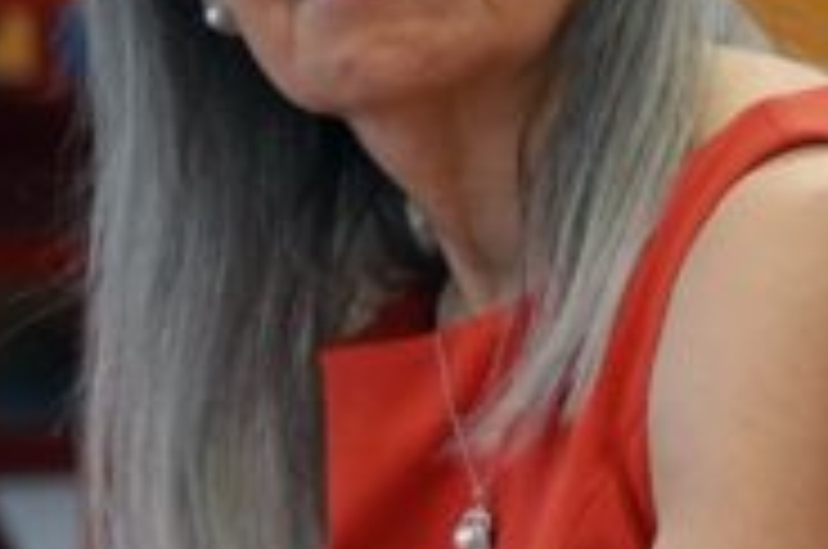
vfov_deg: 1.1
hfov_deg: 1.6
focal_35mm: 1255
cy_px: 4
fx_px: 28815
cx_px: 1449
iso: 800
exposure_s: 1/100
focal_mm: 117.29
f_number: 4
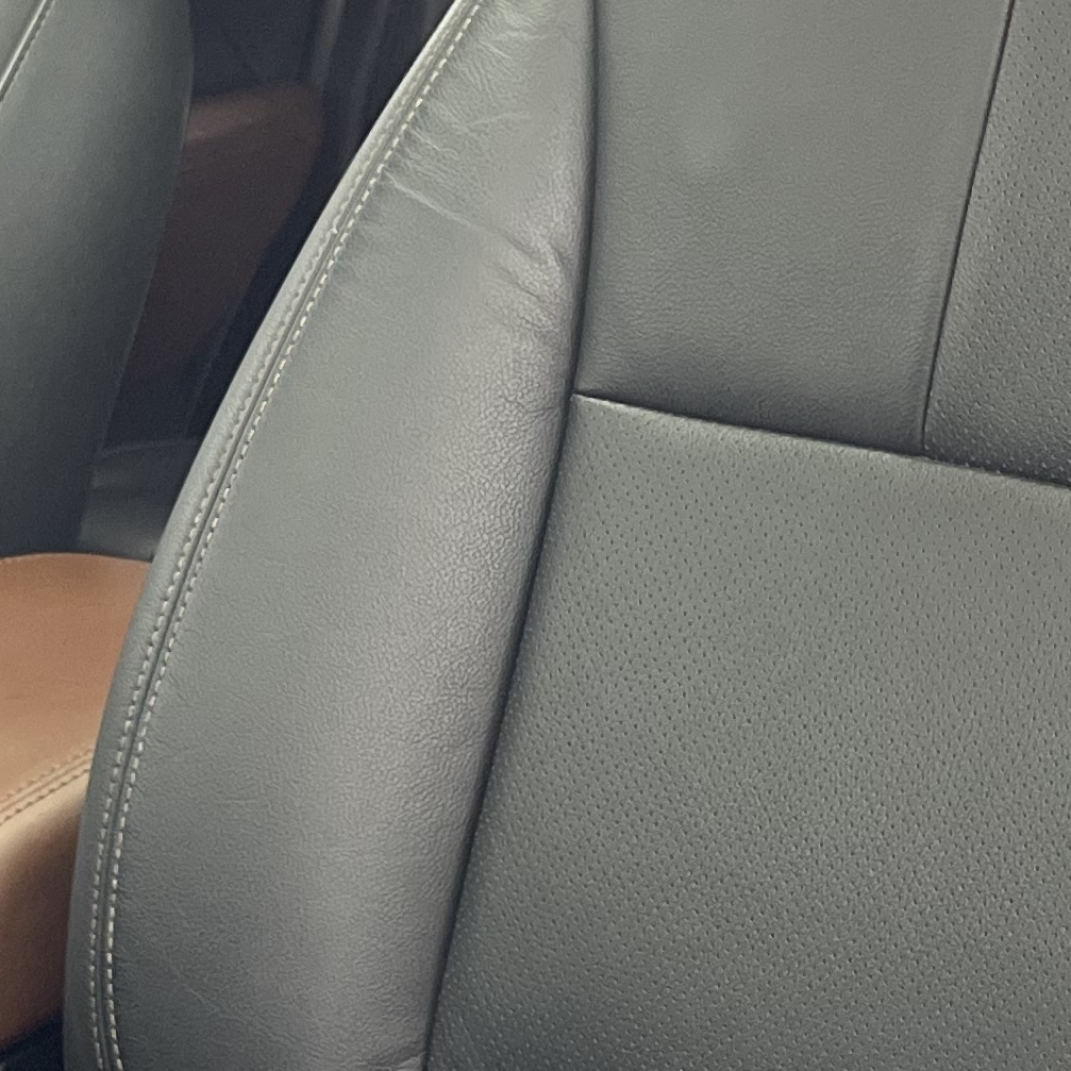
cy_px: 433
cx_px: 309
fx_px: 3220
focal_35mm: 92
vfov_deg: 18.9
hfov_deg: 18.8
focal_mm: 5.1
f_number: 1.6
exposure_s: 1/33
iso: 640
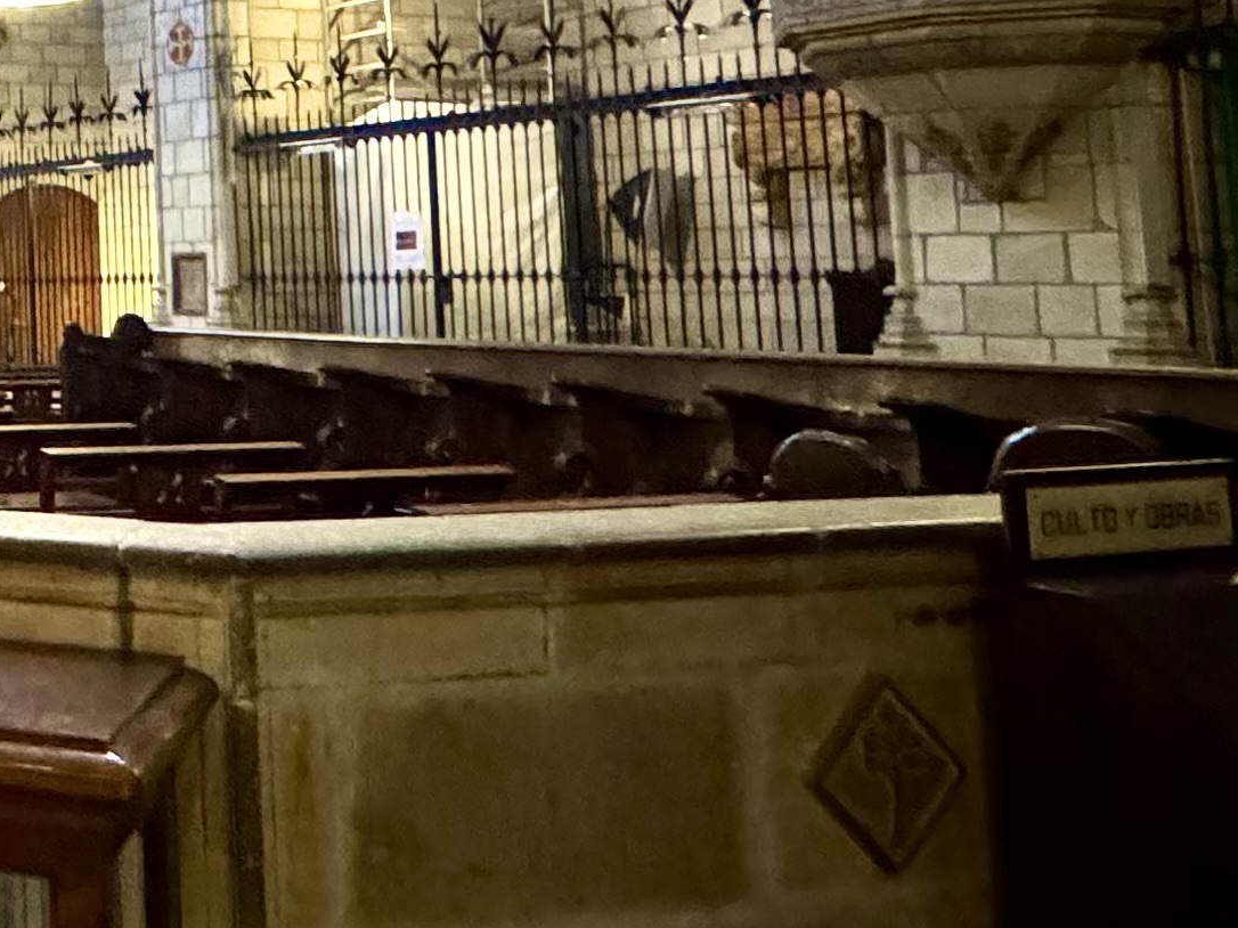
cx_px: -596
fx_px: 1859
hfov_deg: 26.8
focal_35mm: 52
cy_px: 117
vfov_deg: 27.2
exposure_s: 1/33
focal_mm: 2.22
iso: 1000
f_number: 2.2
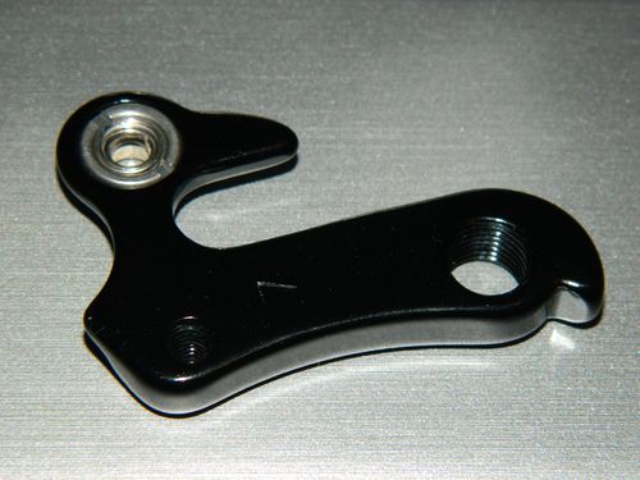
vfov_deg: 14.4
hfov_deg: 19.1
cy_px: 240
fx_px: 1904
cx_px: 320
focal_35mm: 103
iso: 200
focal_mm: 18.6
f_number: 12.6
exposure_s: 1/30
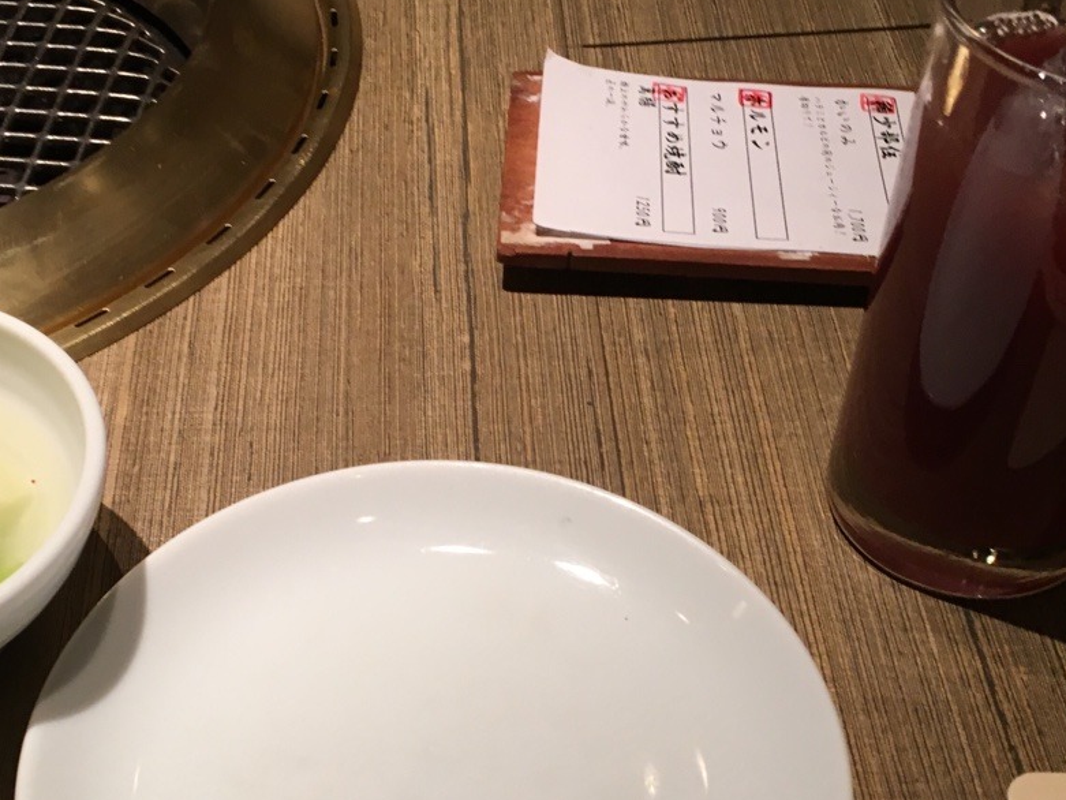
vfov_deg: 27.9
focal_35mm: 52
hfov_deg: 36.8
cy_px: 530
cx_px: 464
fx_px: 1602
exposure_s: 1/30
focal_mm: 4.15
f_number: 2.2
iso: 64
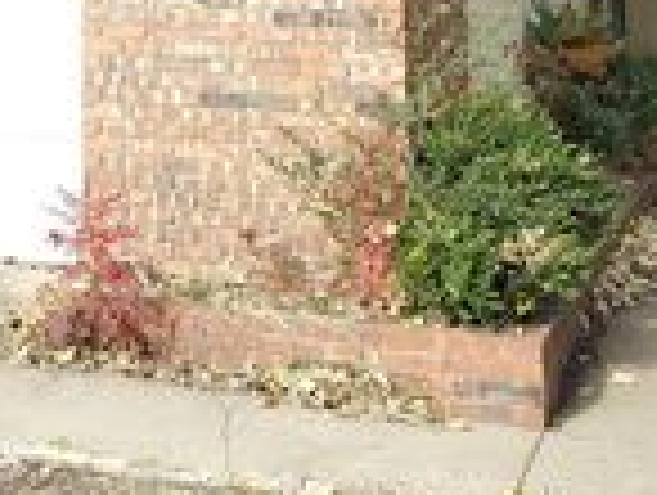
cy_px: -232
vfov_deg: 16.5
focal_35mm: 82
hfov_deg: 22.2
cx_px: -104
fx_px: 1559
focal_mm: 4.6
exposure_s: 1/131
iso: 40
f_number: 1.8
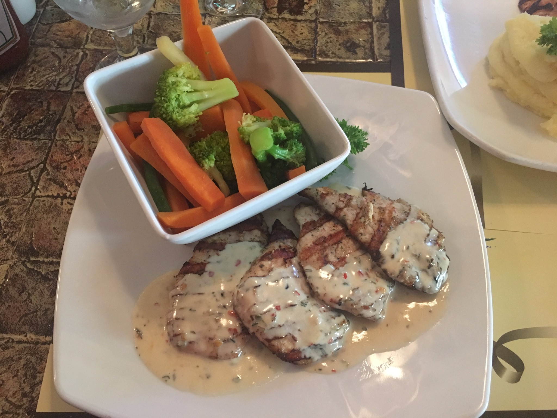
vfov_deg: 48.2
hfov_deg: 61.7
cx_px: 278
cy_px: 209
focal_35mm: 29
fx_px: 467
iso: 400
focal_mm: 4.15
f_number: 2.2
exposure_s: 1/17
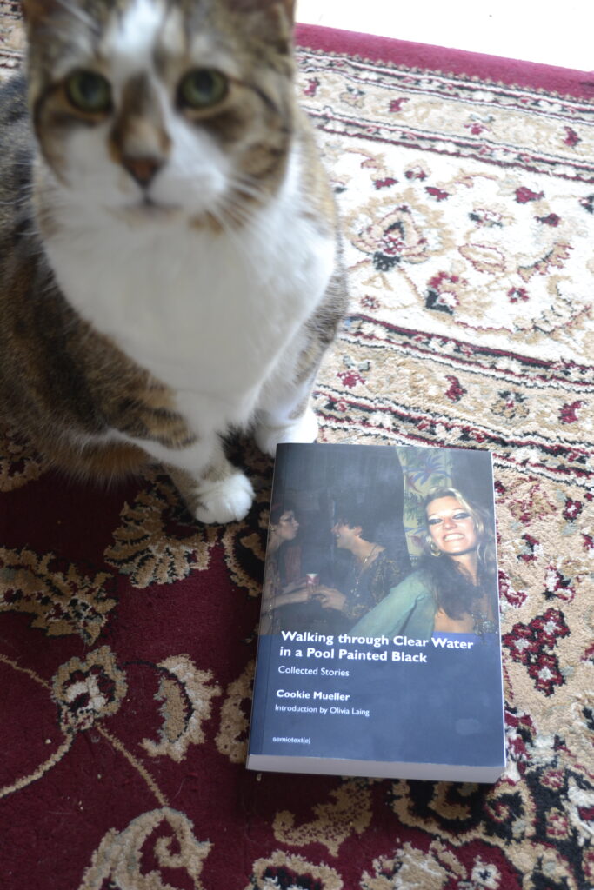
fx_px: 1076
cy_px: 445
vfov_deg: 45.0
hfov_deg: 30.9
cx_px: 297
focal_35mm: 44
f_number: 4.5
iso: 400
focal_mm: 29
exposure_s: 1/13
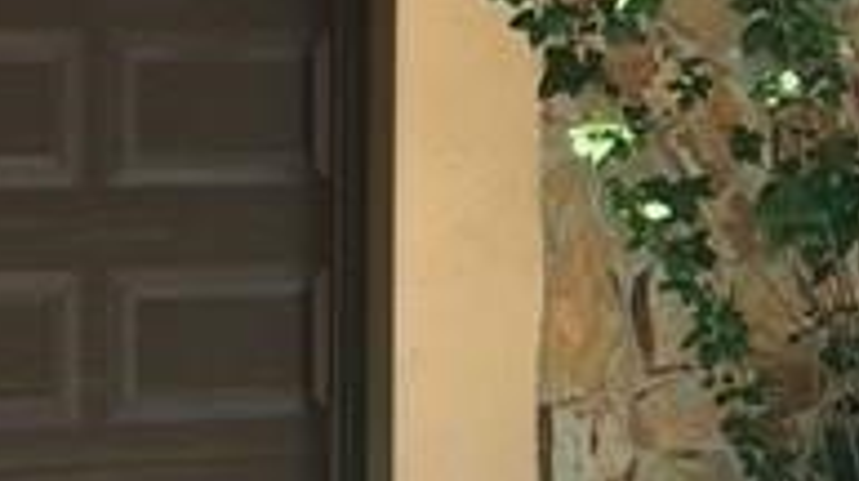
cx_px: 748
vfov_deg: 7.2
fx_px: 3822
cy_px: 62
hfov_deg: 12.7
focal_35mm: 168
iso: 25
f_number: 2.2
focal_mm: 4.15
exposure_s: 1/187
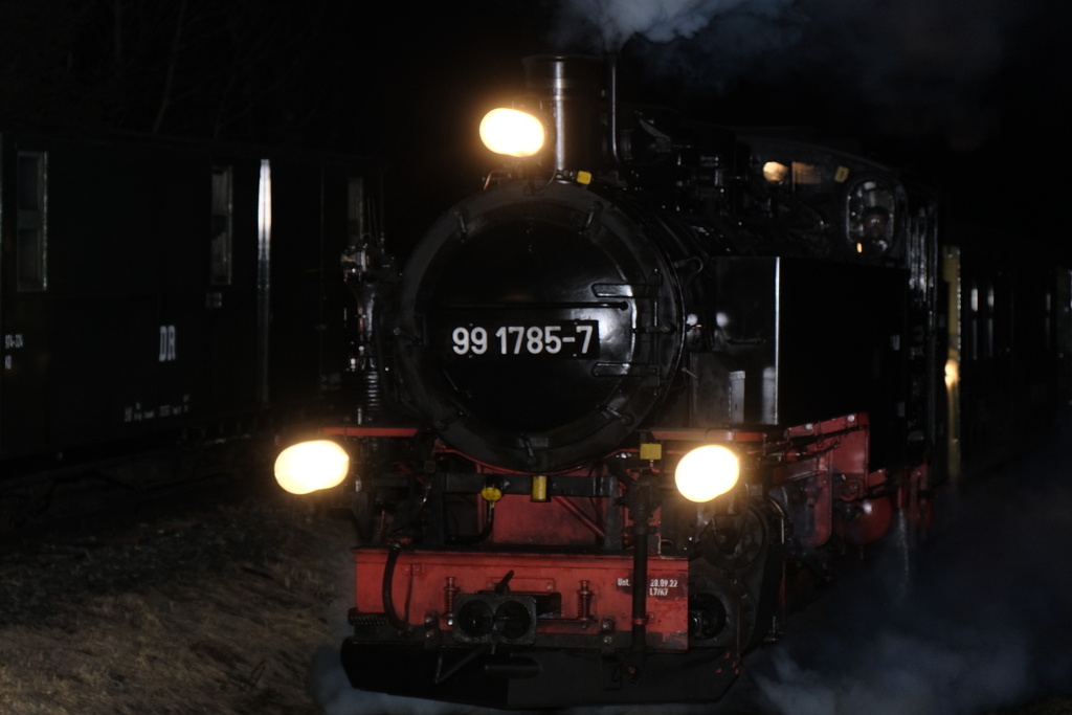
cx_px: 536
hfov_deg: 19.5
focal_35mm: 105
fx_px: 3127
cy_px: 358
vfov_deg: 13.0
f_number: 2.8
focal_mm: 70
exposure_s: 1/10
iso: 800
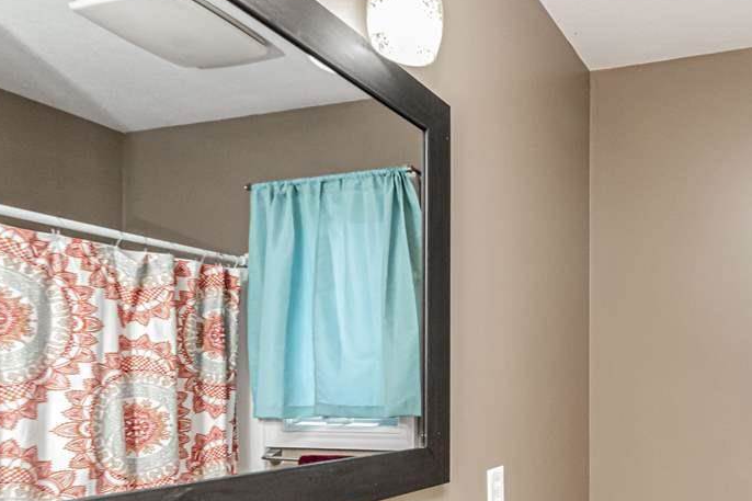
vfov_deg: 44.7
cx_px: 617
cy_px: 381
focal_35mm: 28
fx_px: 585
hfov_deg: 59.5
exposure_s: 1/60
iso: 3200
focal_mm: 10
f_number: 14
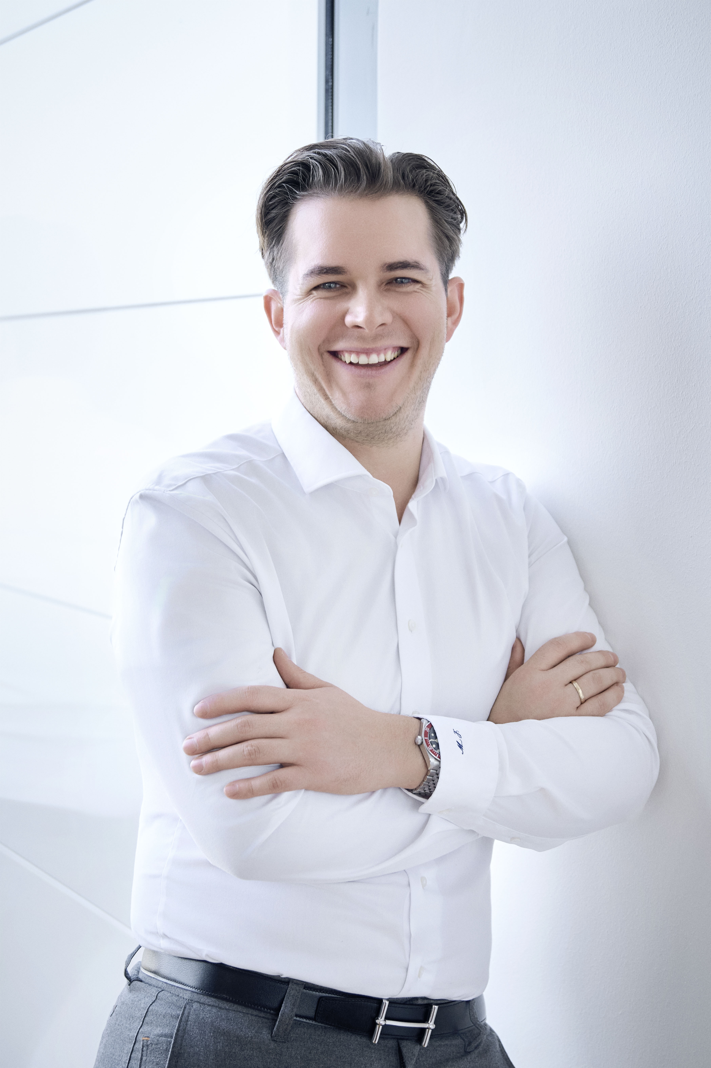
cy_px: 534
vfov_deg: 33.4
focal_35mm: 60
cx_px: 356
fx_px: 1778
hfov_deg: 22.6
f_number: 2.8
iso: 320
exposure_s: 1/203
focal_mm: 40
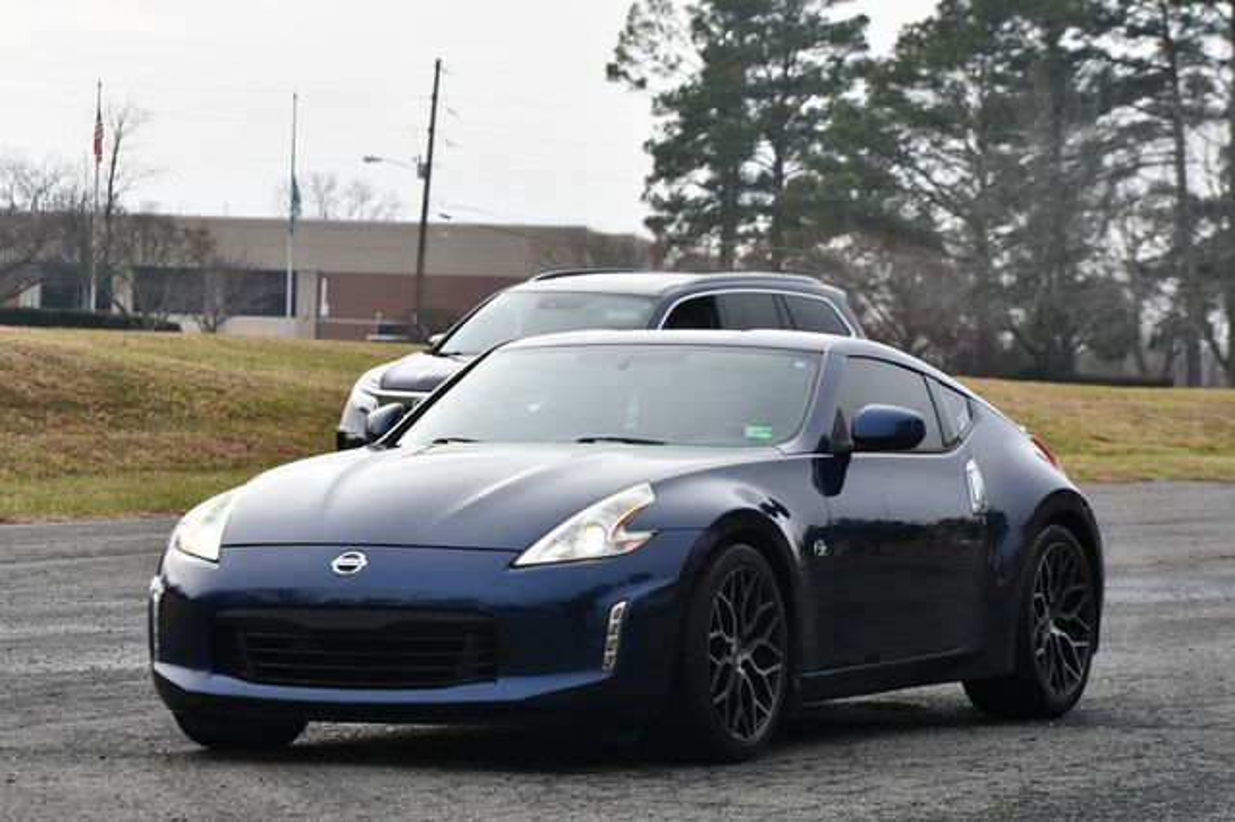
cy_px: 411
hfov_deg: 14.0
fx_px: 5040
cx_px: 618
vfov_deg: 9.3
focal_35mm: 147
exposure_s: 1/250
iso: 200
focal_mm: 98
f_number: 8
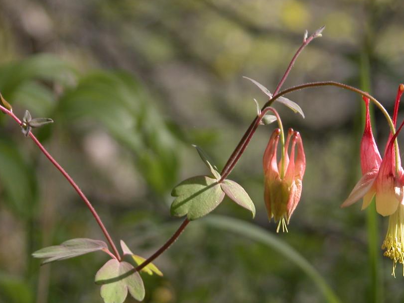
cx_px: 187
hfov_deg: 7.8
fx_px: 2966
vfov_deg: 5.9
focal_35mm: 254
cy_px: 220
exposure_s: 1/333
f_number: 3.9
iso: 100
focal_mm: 41.1
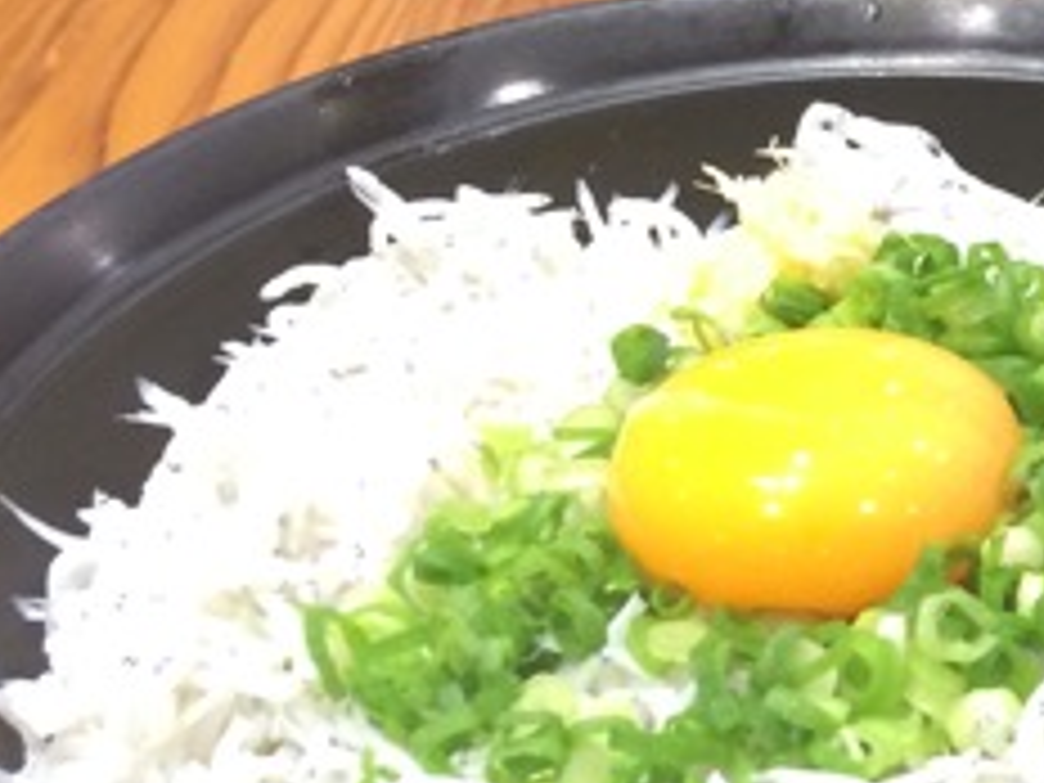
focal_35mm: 100
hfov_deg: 17.6
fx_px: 3016
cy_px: 747
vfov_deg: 14.6
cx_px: 1580
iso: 64
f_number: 2.2
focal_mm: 4.15
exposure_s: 1/30
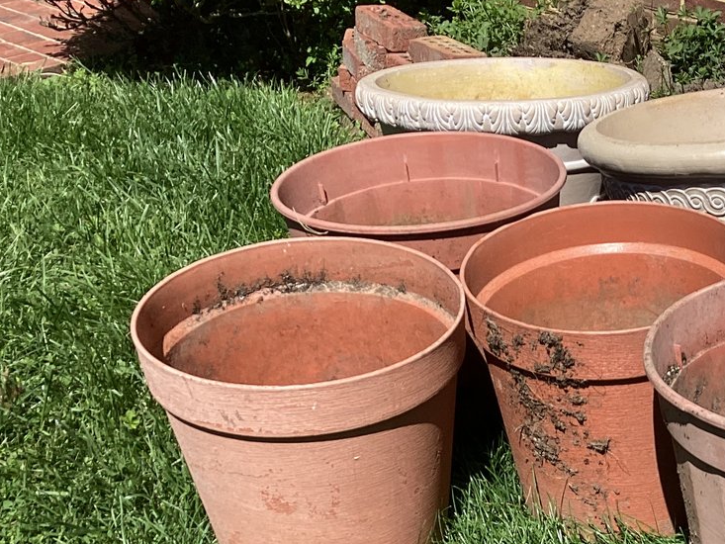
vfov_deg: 22.7
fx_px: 1341
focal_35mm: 64
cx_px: 697
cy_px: 411
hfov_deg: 28.7
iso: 25
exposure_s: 1/1481
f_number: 2.4
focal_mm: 3.3
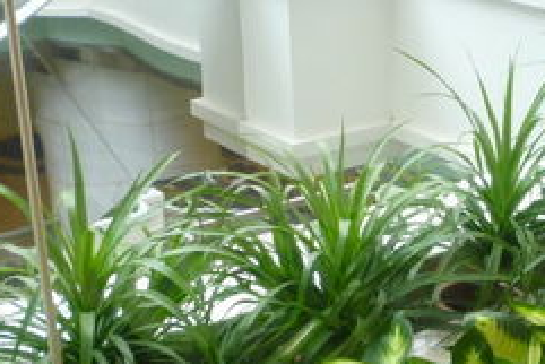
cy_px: 307
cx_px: 475
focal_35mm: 80
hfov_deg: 24.7
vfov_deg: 16.9
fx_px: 1212
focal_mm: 5.2
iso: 160
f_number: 3.3
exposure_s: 1/30
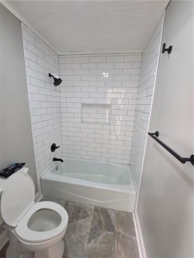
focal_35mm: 13
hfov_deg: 89.9
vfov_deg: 106.2
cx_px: 97
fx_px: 97
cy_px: 129
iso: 500
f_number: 2.2
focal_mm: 2.2
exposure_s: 1/60
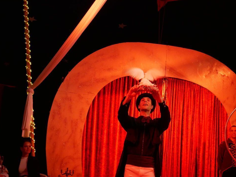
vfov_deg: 21.9
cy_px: 87
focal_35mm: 67
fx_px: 457
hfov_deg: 29.0
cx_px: 117
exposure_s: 1/60
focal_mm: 32
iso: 3200
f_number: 5.6
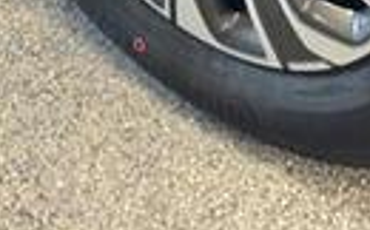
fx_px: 1985
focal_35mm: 197
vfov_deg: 6.5
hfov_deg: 10.6
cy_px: -182
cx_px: 319
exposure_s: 1/60
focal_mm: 6.76
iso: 160
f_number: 1.78
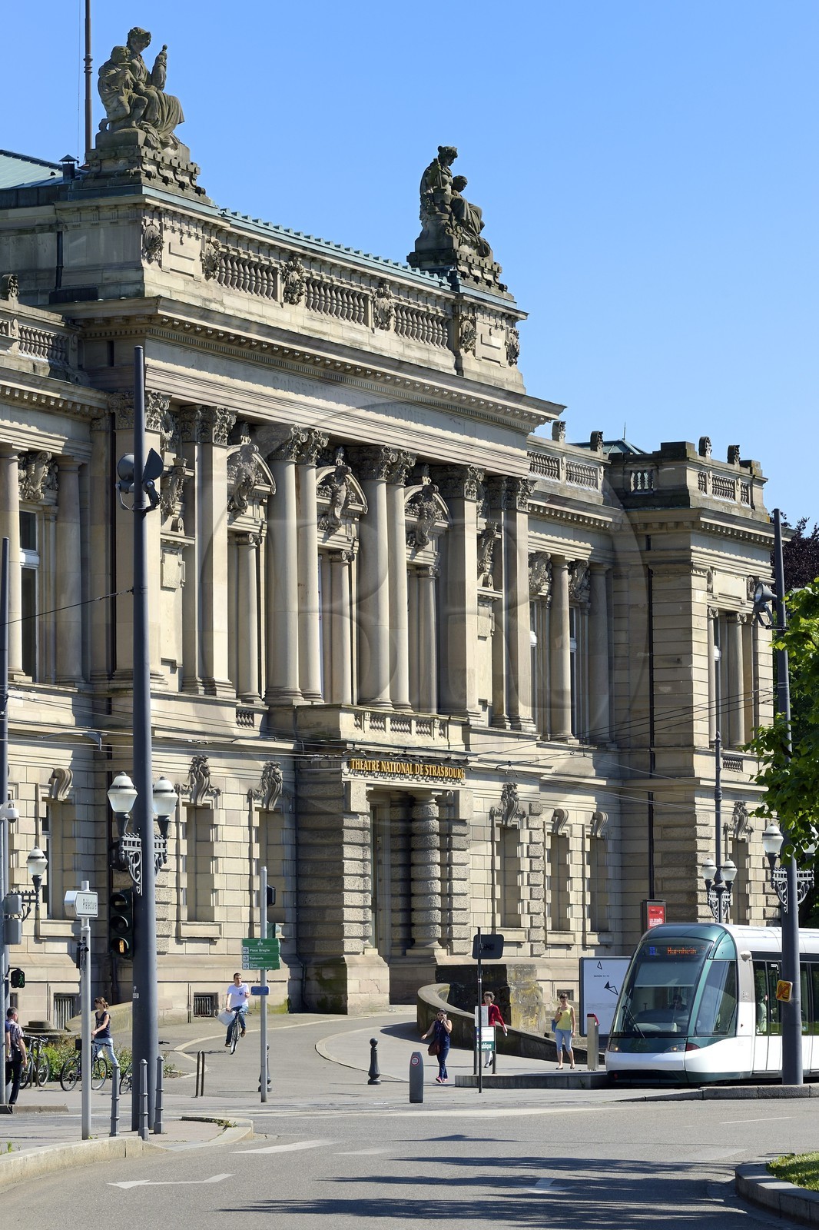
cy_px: 615
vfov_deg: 16.4
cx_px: 410
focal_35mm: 125
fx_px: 4267
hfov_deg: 11.0
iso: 200
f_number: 11
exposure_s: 1/320
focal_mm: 125
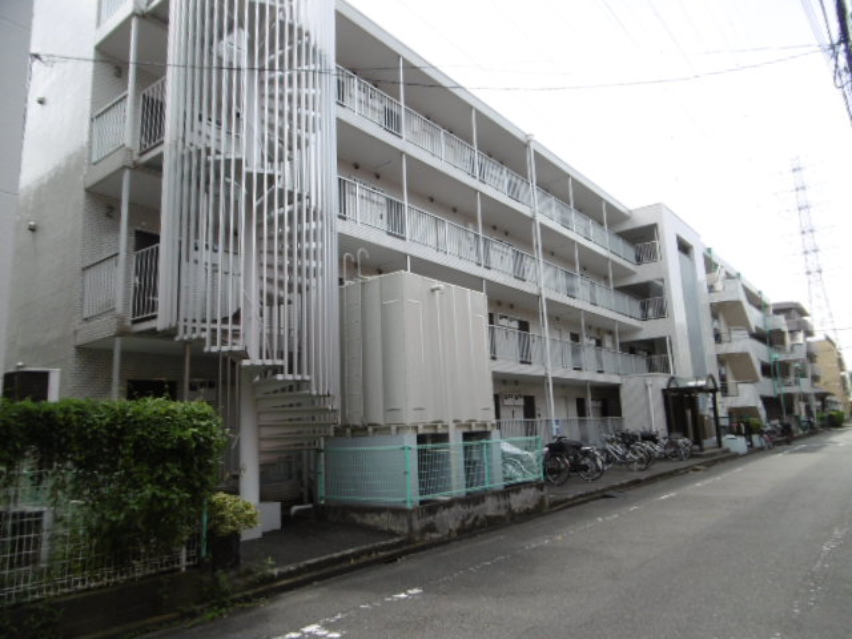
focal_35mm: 24
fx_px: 591
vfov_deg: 56.8
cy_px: 320
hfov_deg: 71.6
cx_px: 426
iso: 100
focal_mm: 4.3
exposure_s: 1/640
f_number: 3.1
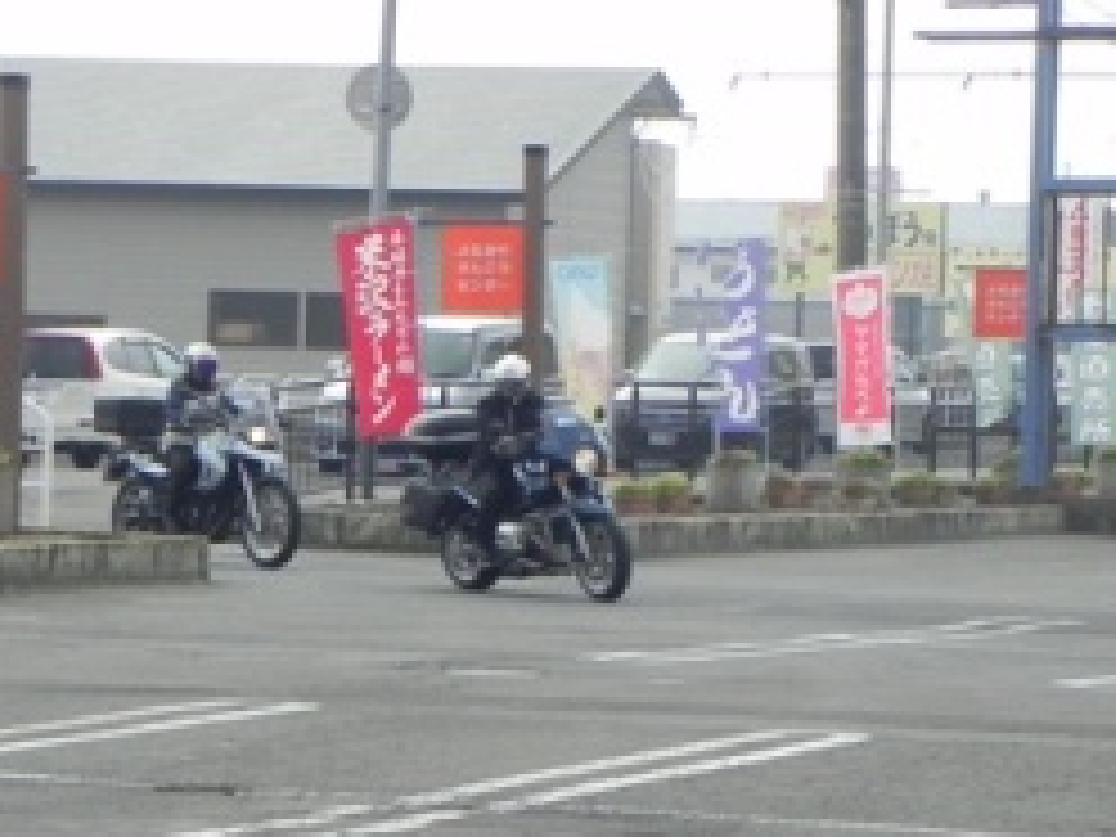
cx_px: 396
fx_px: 6803
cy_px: 450
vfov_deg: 7.0
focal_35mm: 211
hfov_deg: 9.4
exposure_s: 1/377
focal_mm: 20.8
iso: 200
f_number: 7.1
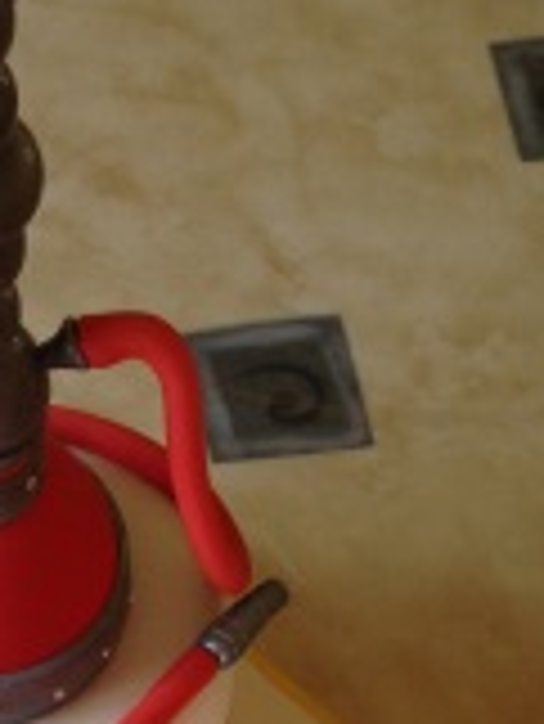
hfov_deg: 15.7
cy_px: 782
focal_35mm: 92
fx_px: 1925
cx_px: -18
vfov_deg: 20.4
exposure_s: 1/60
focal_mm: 4.13
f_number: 2.4
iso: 64
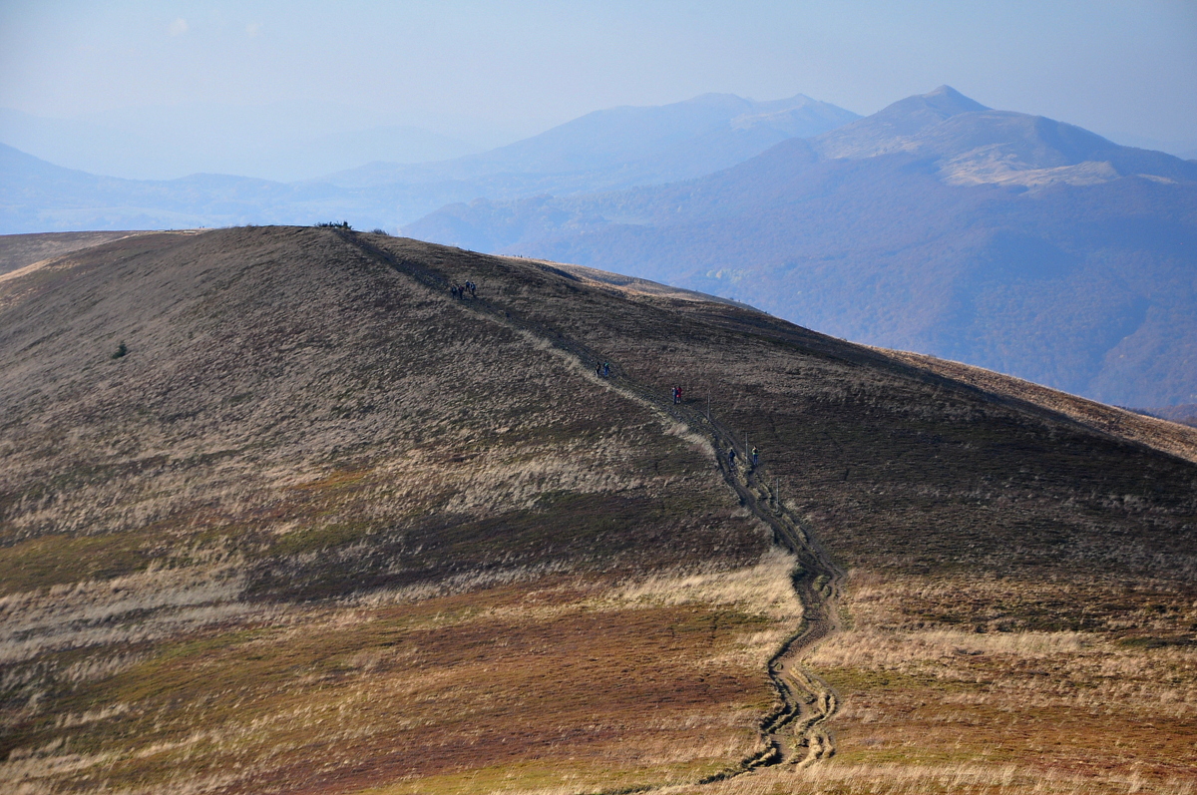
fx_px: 3736
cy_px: 398
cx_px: 598
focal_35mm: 112
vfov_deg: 12.1
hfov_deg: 18.2
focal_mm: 75
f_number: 7.1
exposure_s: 1/800
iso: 400
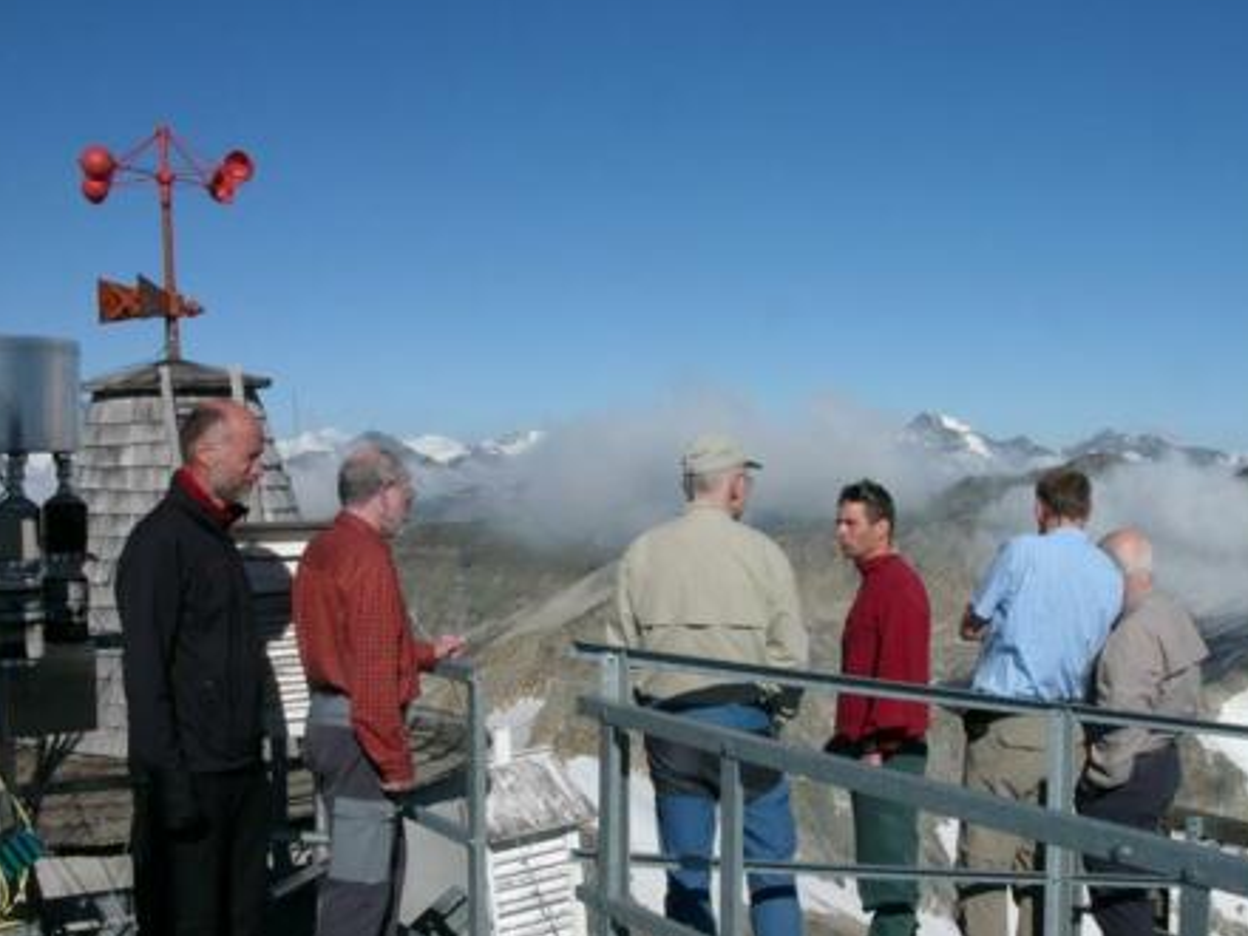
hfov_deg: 42.9
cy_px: 533
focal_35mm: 44
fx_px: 1586
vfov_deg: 32.8
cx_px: 668
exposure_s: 1/320
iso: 100
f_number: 11
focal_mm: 8.4
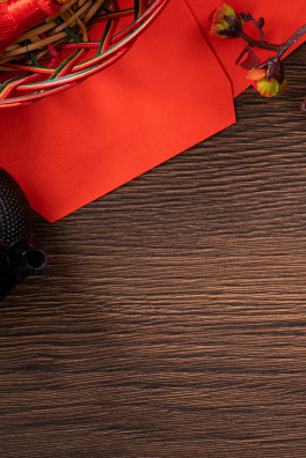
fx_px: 2027
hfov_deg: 8.6
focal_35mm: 159
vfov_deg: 12.9
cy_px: 178
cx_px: 169
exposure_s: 1/125
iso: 100
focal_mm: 103
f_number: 9
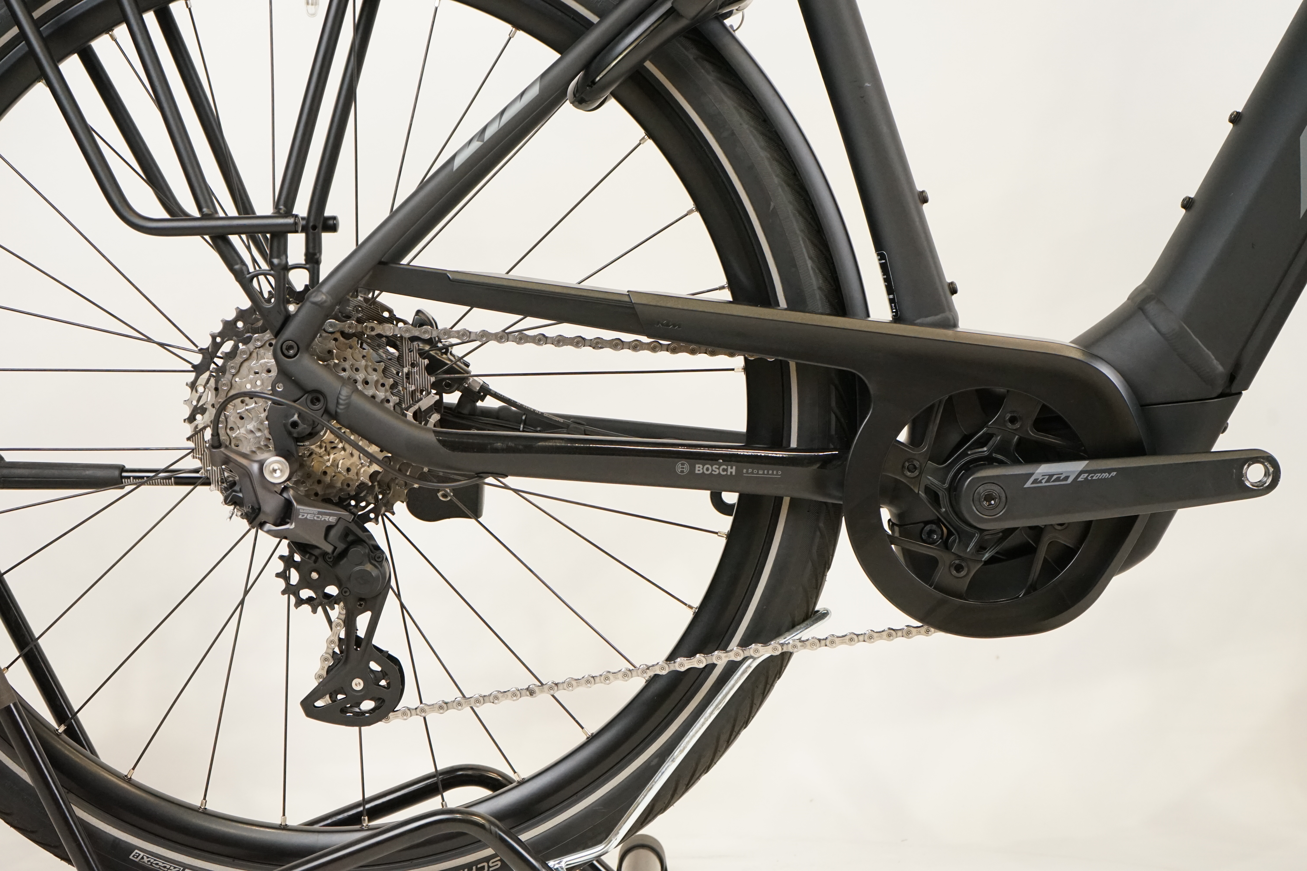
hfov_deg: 30.5
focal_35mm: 66
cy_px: 436
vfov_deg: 20.6
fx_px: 2396
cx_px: 654
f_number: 6.3
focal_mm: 66
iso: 3200
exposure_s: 1/200
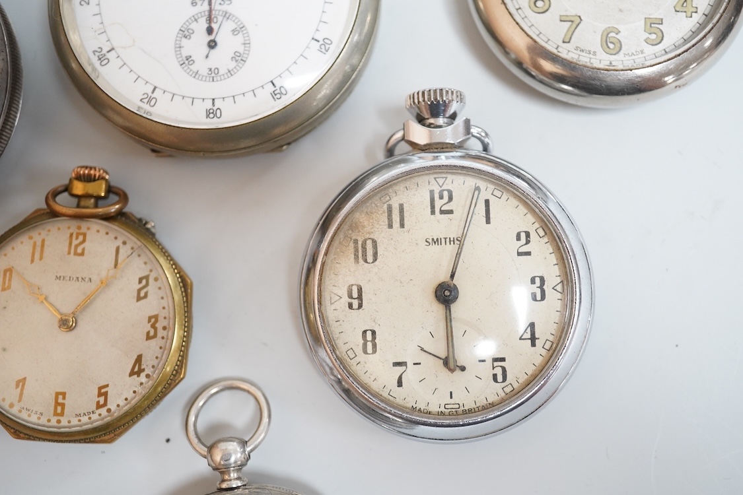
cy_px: 248
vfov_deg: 29.9
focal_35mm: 45
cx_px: 372
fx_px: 929
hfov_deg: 43.6
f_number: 5
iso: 2500
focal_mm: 30
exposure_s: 1/125
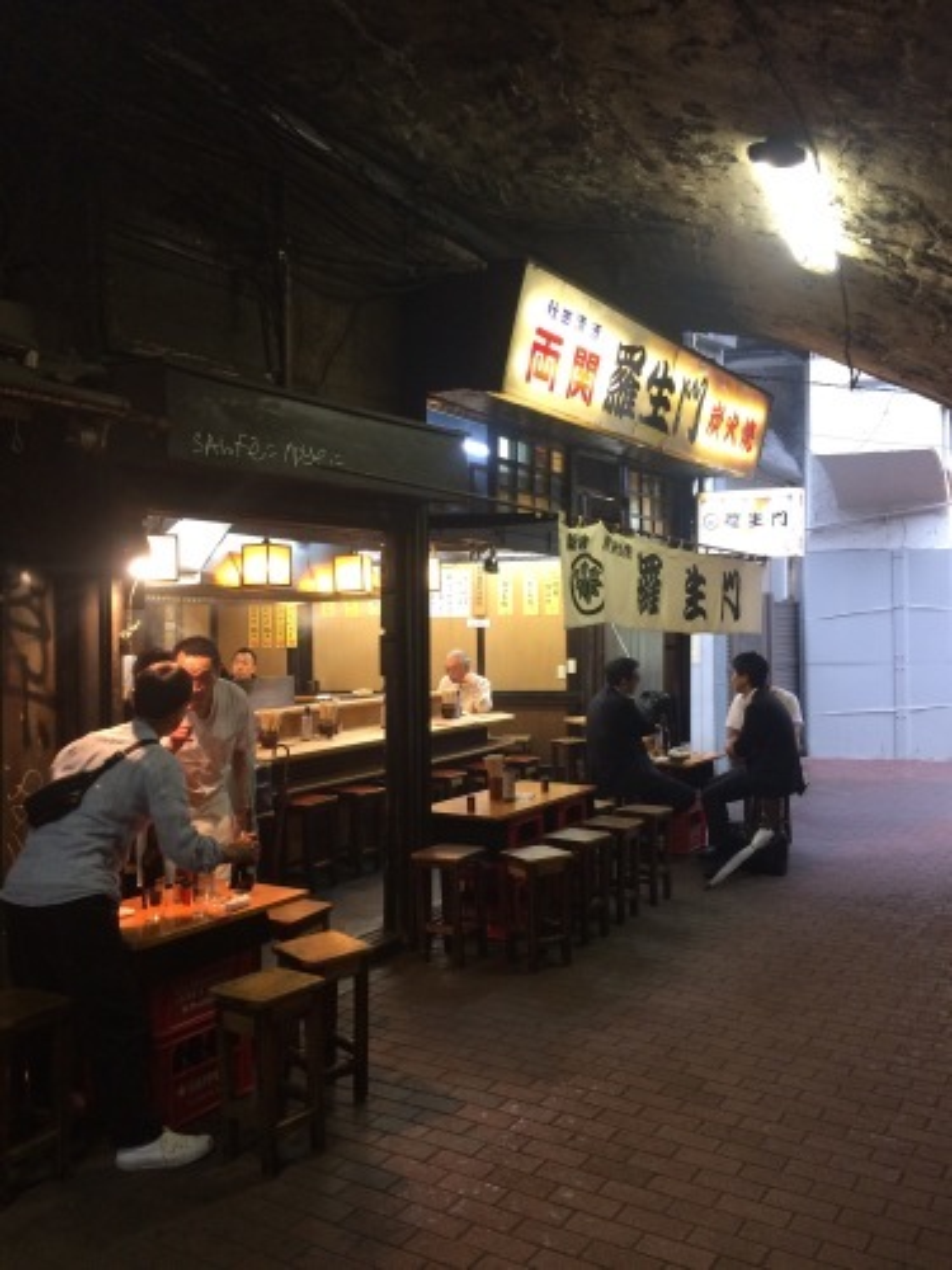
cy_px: 635
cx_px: 476
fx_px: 1063
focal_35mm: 29
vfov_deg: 61.7
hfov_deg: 48.2
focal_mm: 4.15
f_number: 2.2
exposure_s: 1/30
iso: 160
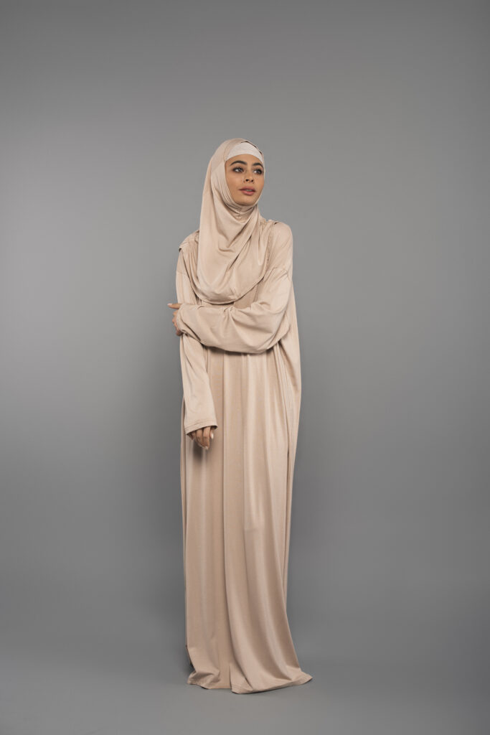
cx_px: 245
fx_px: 1020
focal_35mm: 50
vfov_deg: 39.6
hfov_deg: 27.0
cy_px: 368
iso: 100
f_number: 5
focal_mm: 50
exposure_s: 1/200
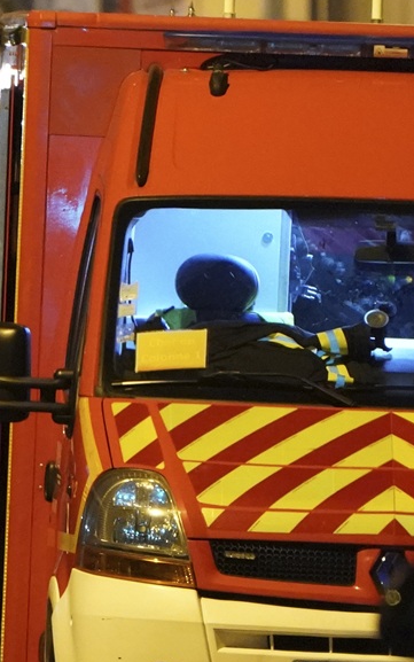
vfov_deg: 2.2
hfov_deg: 1.4
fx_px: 16903
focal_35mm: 937
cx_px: -322
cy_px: 445
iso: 10000
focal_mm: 382
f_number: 5.6
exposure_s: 1/20
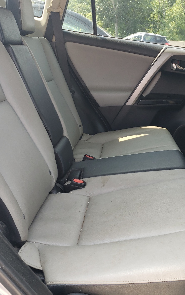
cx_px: 93
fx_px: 298
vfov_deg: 52.7
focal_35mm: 37
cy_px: 147
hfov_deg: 34.4
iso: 50
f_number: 1.5
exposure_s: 1/114
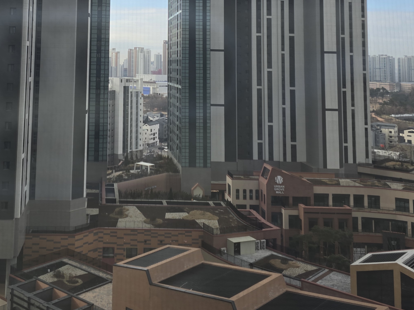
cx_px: 114
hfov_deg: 41.1
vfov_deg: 30.3
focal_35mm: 45
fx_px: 538
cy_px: 12
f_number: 1.7
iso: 12
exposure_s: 1/212
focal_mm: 6.3
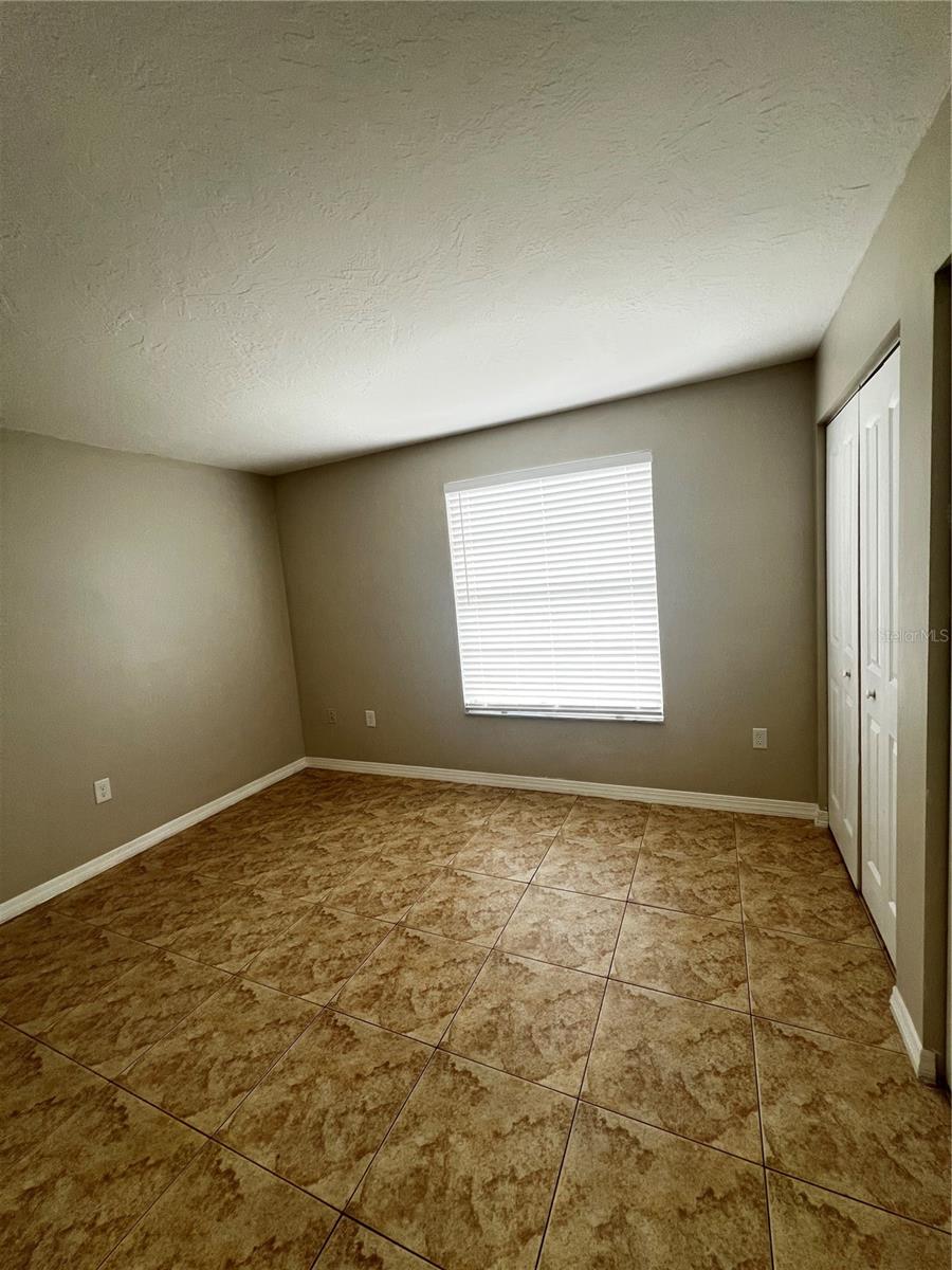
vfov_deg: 106.2
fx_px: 477
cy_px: 635
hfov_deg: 89.9
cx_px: 476
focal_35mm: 13
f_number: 1.8
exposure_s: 1/60
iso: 160
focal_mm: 1.57
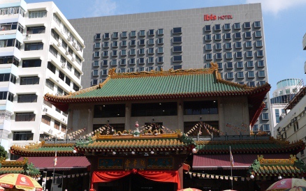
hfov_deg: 50.4
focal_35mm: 39
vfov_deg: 32.7
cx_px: 152
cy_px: 112
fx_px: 325
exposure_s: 1/320
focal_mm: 18
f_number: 8
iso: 160
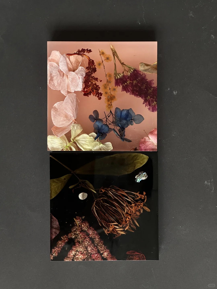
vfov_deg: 25.3
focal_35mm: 77
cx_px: 108
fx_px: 644
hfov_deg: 19.1
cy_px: 144
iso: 50
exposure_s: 1/99
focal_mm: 9
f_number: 2.8
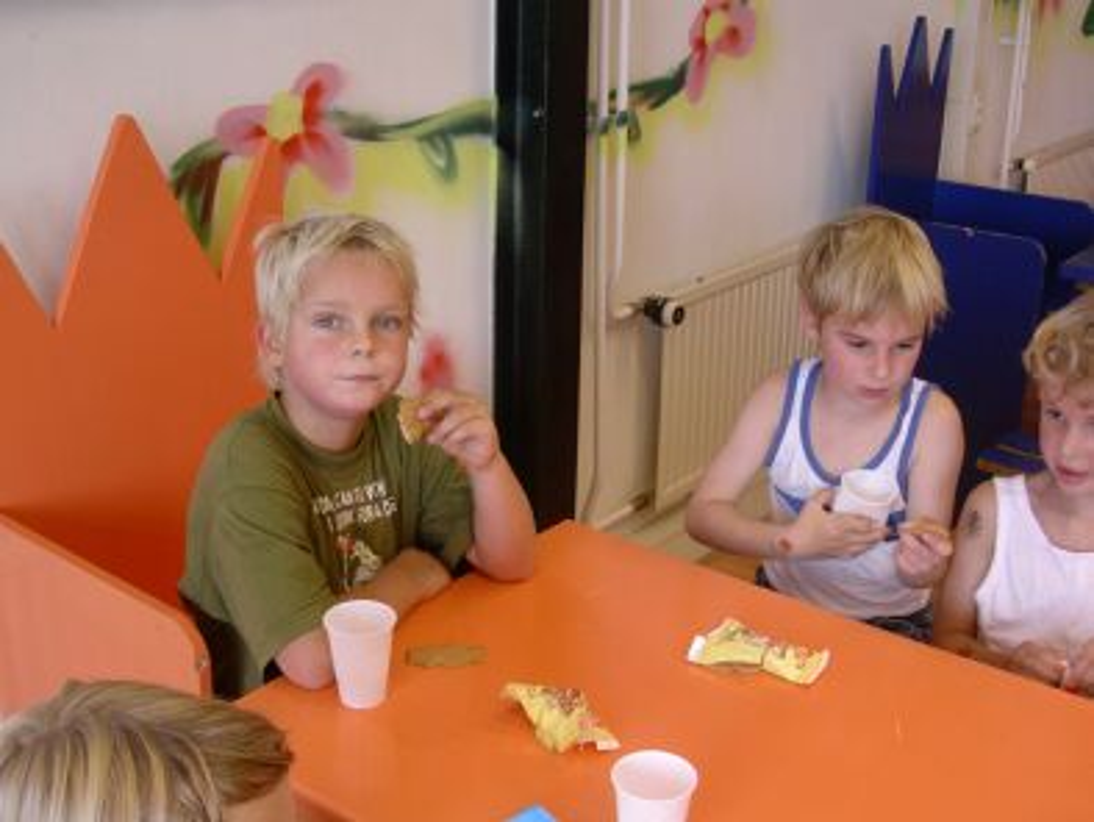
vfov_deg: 32.2
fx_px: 1423
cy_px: 411
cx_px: 547
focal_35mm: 45
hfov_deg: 42.1
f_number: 2.9
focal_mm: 6.7
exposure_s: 1/41.4
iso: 70
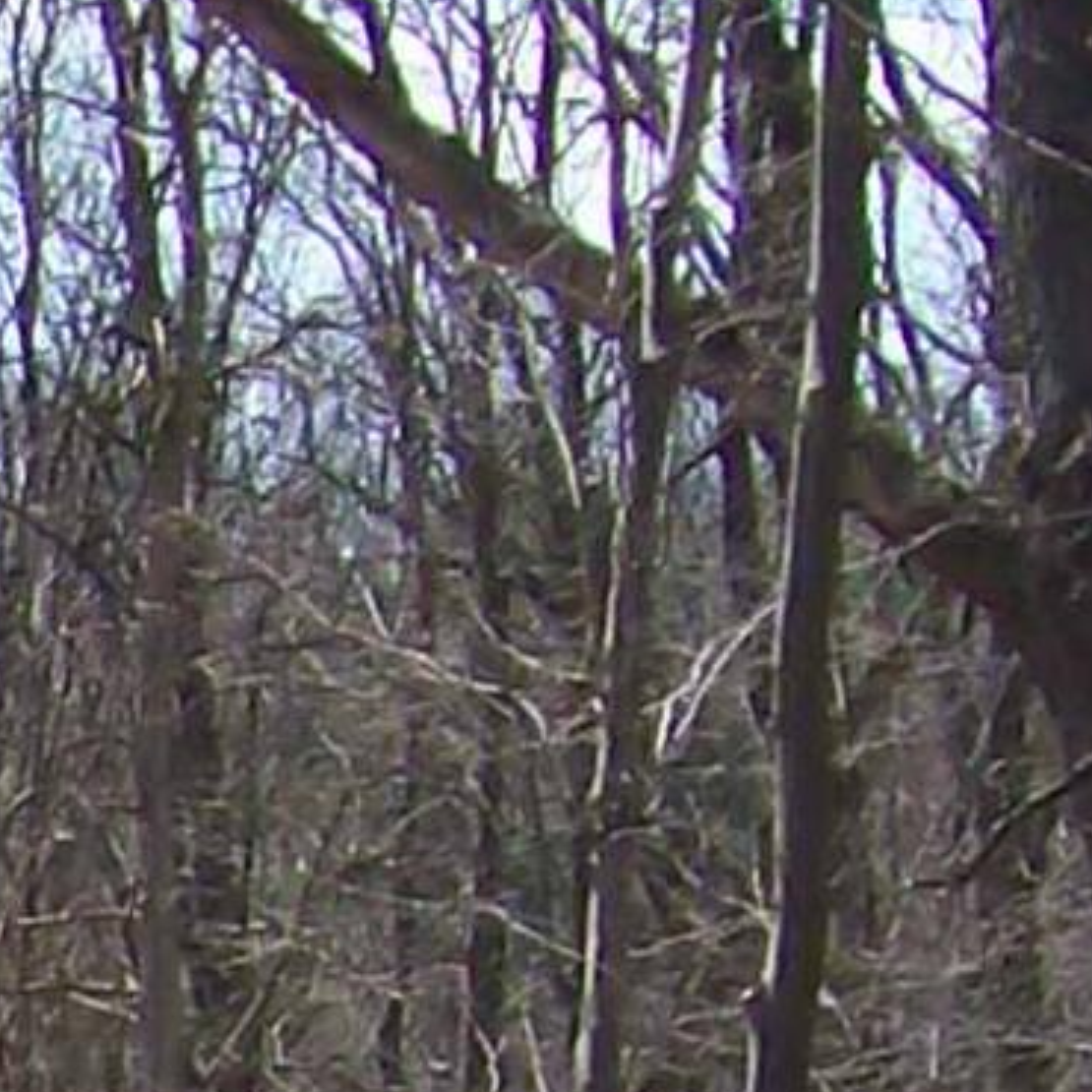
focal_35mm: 258
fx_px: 9208
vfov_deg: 6.4
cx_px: -2934
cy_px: 2804
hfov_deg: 5.9
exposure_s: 1/368
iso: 80
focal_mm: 6
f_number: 4.8
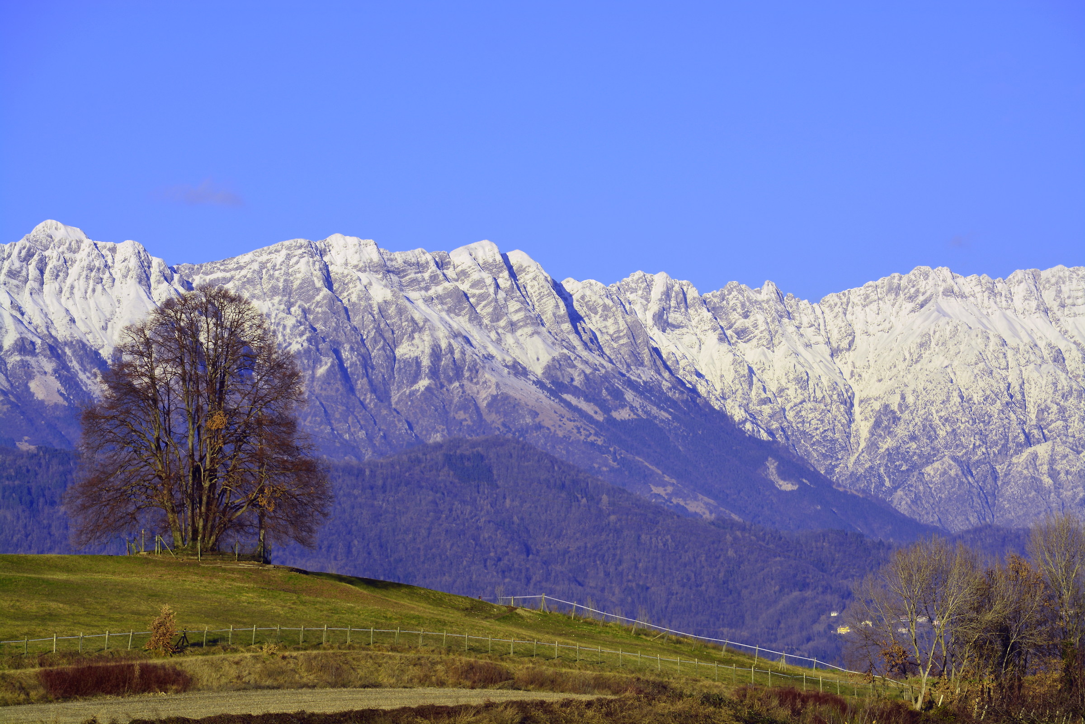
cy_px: 362
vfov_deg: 6.1
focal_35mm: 225
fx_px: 6781
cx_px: 542
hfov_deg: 9.1
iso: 100
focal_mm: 150
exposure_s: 1/160
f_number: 11
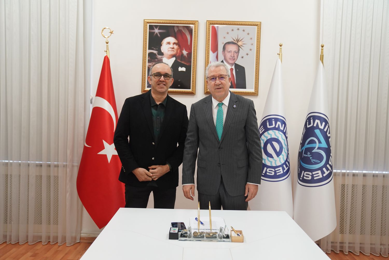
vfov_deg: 40.0
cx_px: 194
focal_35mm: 33
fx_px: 357
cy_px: 130
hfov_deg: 57.2
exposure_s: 1/125
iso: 1600
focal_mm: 33
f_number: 3.2
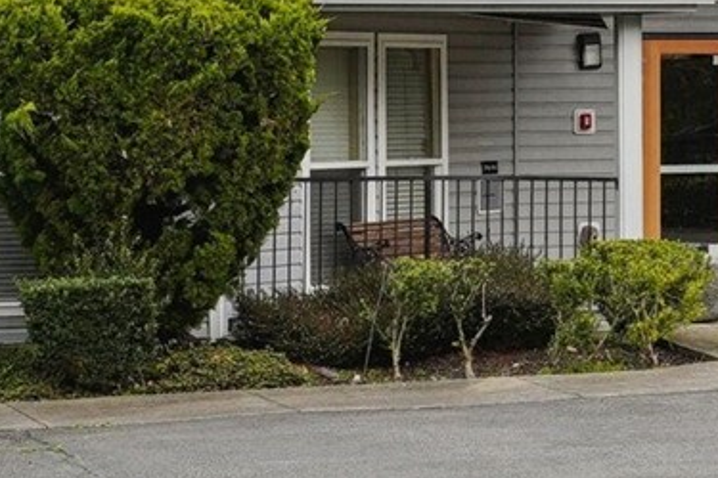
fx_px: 3789
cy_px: -9
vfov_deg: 7.2
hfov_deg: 10.6
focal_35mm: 190
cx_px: 941
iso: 250
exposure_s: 1/125
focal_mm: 28
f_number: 8
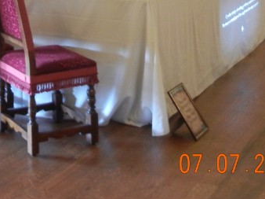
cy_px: -76
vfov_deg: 15.3
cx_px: 24
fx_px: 696
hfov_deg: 21.1
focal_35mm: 91
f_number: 3.5
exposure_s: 1/2.6
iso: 400
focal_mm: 5.4
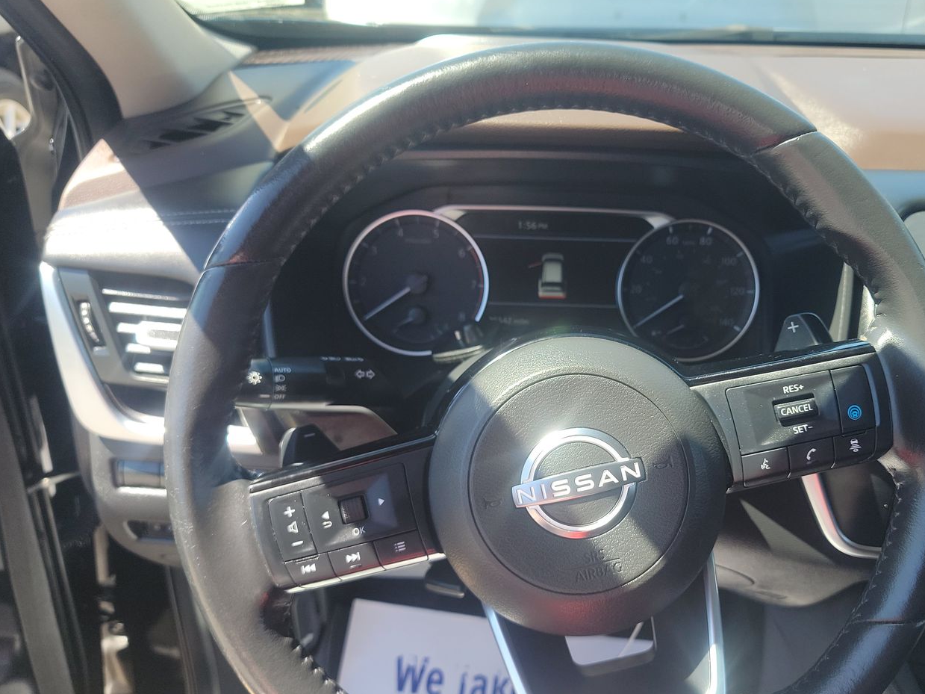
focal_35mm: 31
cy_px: 391
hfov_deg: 57.9
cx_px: 558
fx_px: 828
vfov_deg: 45.3
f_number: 1.8
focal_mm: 6.7
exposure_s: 1/119
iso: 56
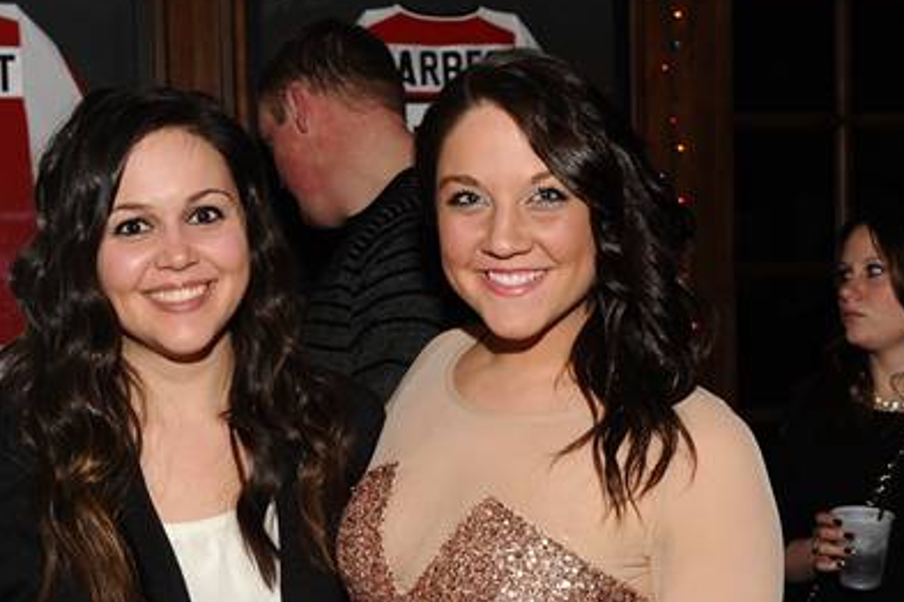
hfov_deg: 28.8
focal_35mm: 70
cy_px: 352
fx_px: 1758
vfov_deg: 19.4
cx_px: 391
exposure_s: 1/250
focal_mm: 50
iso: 1100
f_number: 6.7
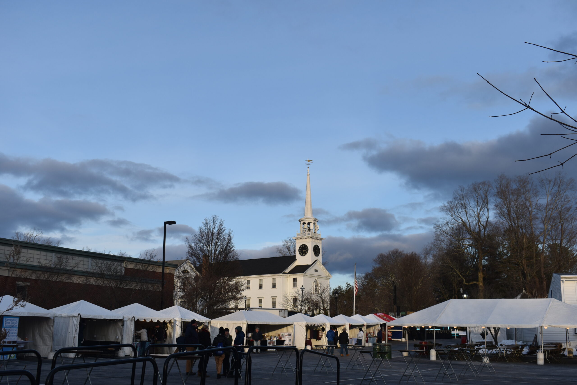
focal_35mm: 39
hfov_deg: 49.6
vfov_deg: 34.2
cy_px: 192
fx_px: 625
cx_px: 288
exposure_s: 1/250
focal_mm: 26
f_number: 8
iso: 140
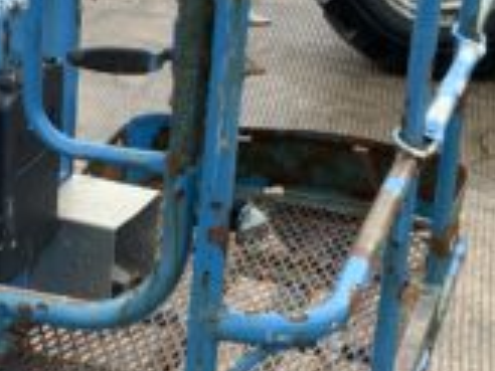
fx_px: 1616
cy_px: 226
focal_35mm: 113
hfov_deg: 17.4
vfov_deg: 13.1
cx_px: 235
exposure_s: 1/122
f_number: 1.8
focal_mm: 3
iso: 40
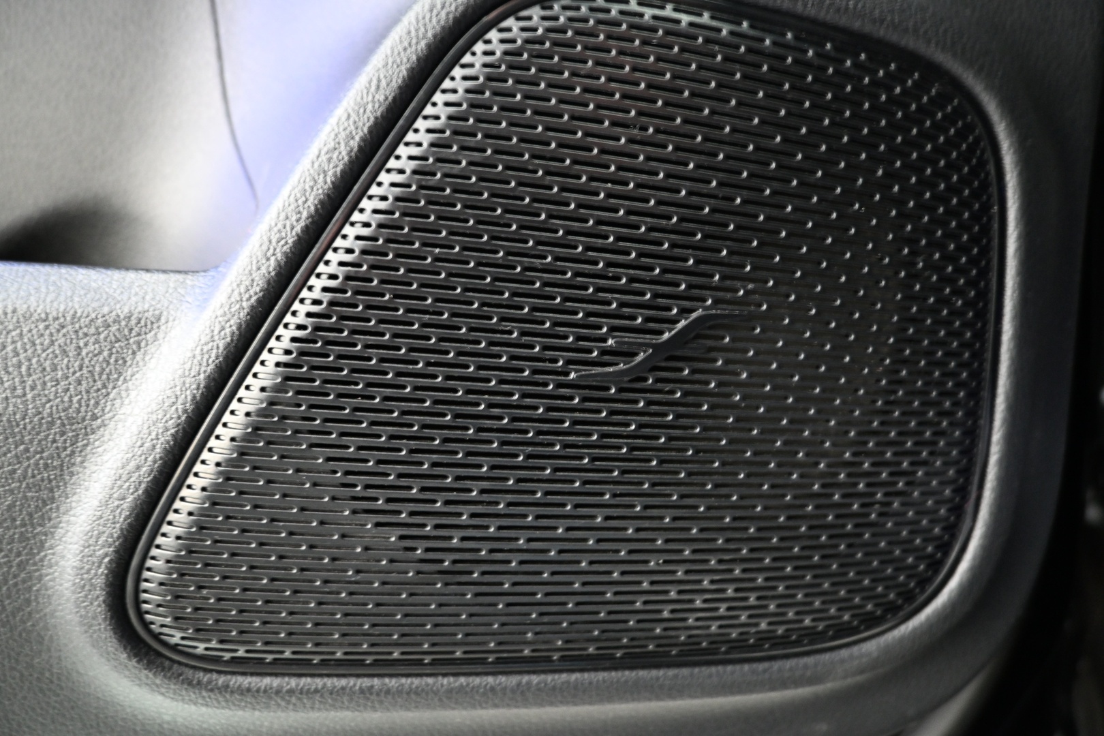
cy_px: 368
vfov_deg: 53.1
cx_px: 552
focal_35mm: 24
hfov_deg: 73.7
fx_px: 736
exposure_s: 1/2.5
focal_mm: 16
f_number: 3.5
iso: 1600
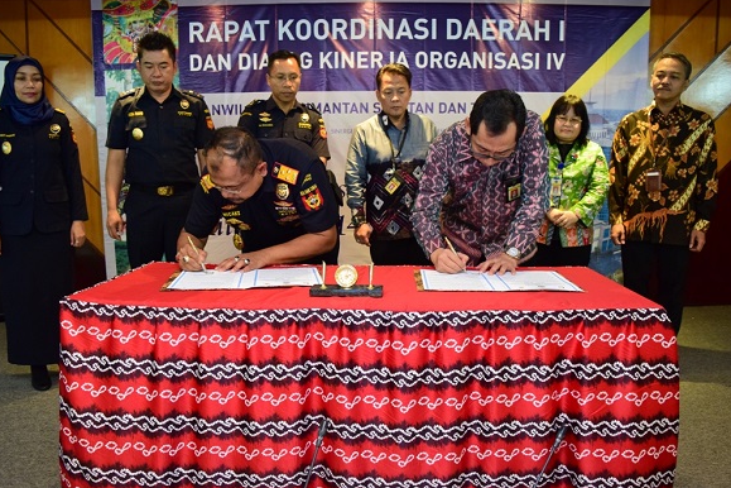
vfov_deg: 46.4
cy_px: 241
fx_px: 569
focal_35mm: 28
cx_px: 361
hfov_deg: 65.5
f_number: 4.5
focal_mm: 18
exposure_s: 1/40
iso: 2000
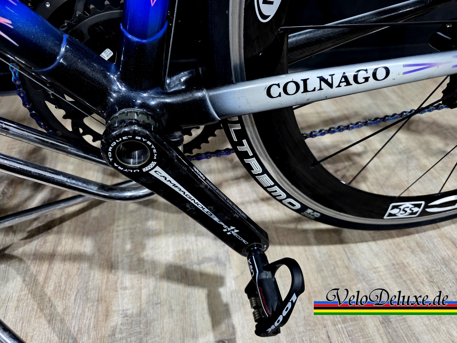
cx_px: 228
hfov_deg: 73.9
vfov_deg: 58.9
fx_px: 304
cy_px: 172
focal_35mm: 23
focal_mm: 6.3
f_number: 1.7
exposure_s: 1/100
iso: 250
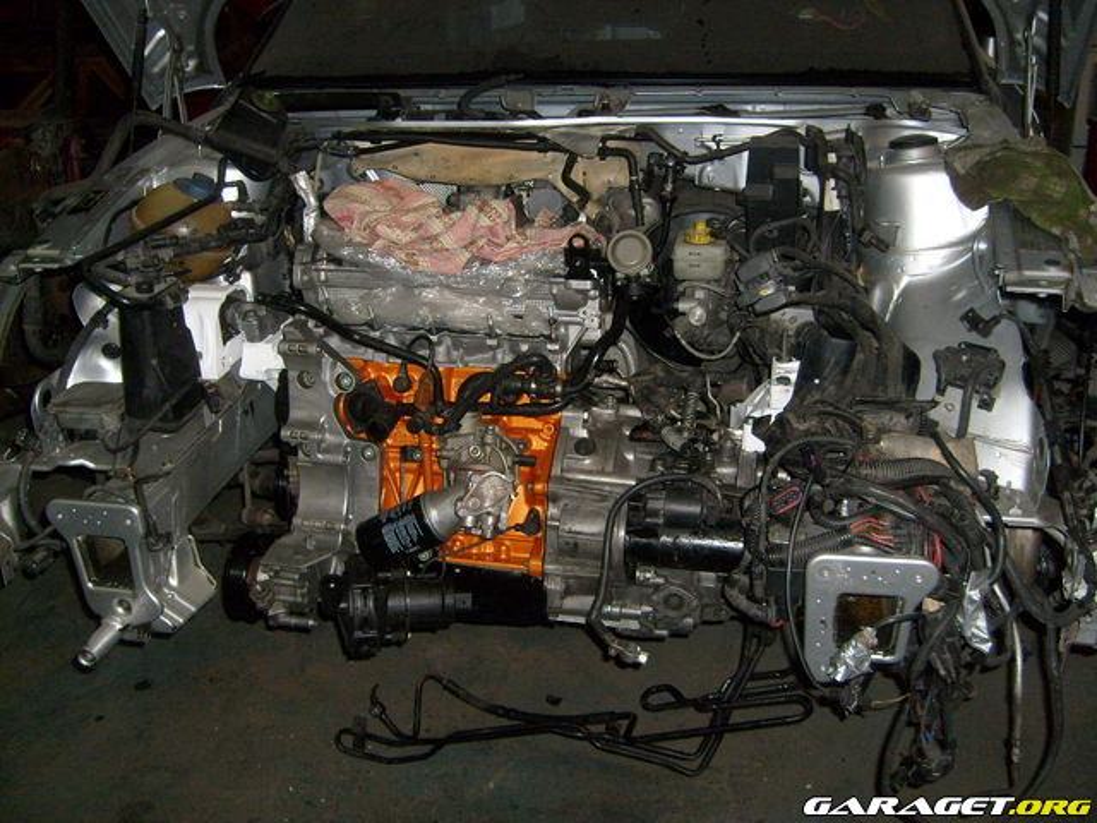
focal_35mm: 35
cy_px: 412
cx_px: 548
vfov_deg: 40.7
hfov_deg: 52.6
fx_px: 1109
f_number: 2.8
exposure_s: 1/45
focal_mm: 5.8
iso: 100
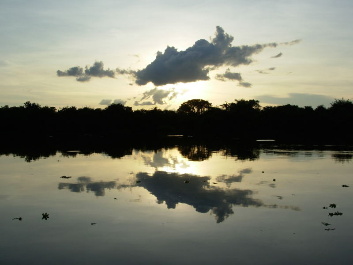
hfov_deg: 49.0
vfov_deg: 37.7
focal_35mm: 38
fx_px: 388
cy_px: 132
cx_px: 176
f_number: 4.9
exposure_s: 1/683
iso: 50
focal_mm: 6.3
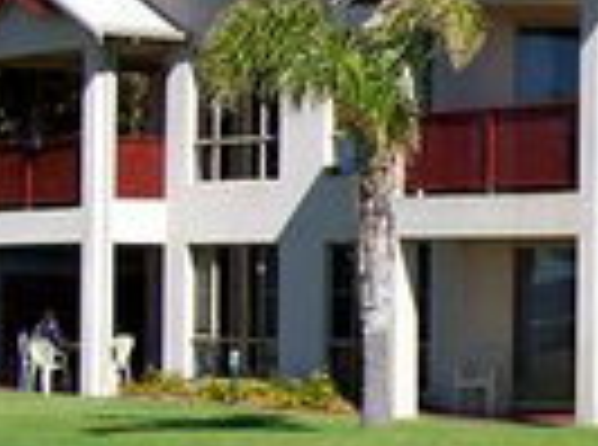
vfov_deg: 9.7
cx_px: 899
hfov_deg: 12.4
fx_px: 2619
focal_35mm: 152
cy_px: 230
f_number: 5.6
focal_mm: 7
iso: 80
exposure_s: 1/448
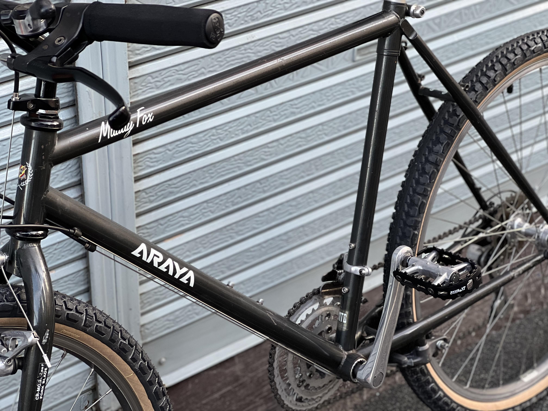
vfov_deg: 19.1
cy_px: 206
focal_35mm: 77
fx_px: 1219
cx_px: 274
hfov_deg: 25.3
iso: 125
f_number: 2.8
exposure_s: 1/121
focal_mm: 9
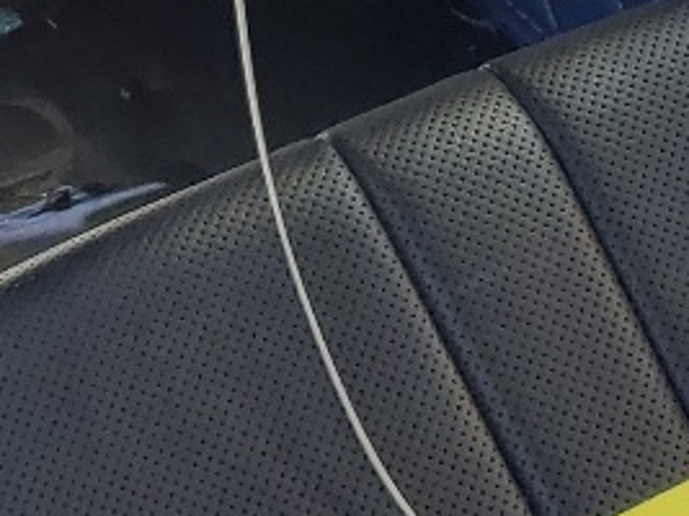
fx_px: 3104
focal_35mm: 156
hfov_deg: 12.7
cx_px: 421
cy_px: -482
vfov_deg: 9.0
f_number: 1.5
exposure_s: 1/270
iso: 50
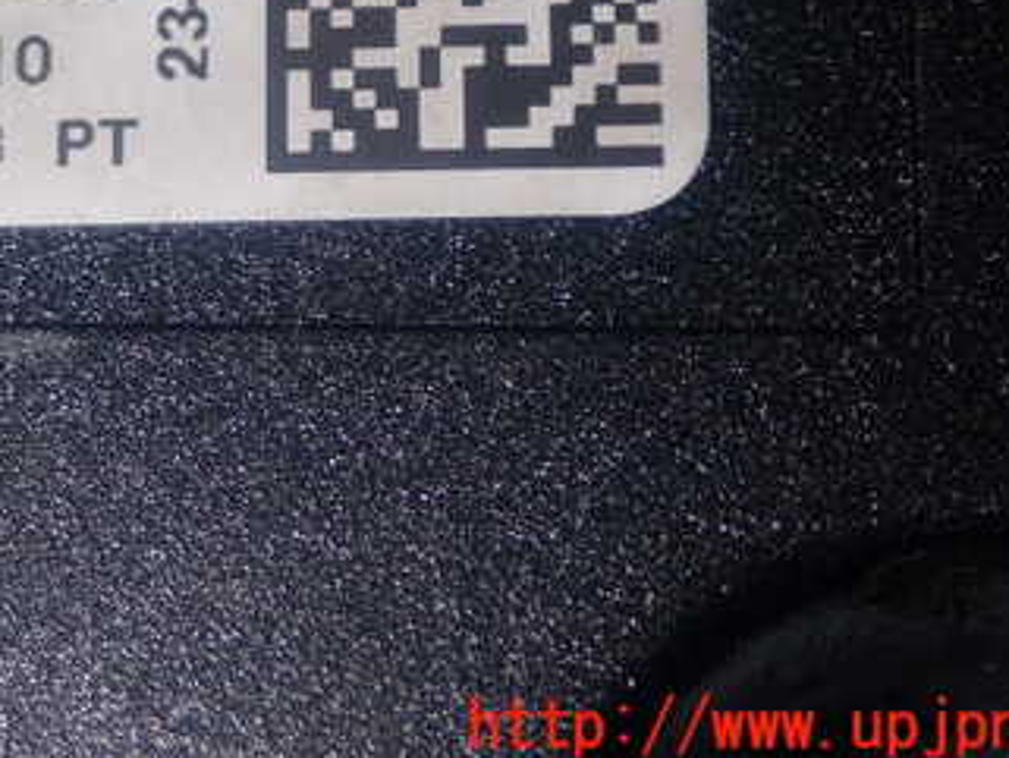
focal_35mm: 144
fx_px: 4199
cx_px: 236
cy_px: 60
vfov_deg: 10.3
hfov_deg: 13.6
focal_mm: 13.65
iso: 200
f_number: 13
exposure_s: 1/80
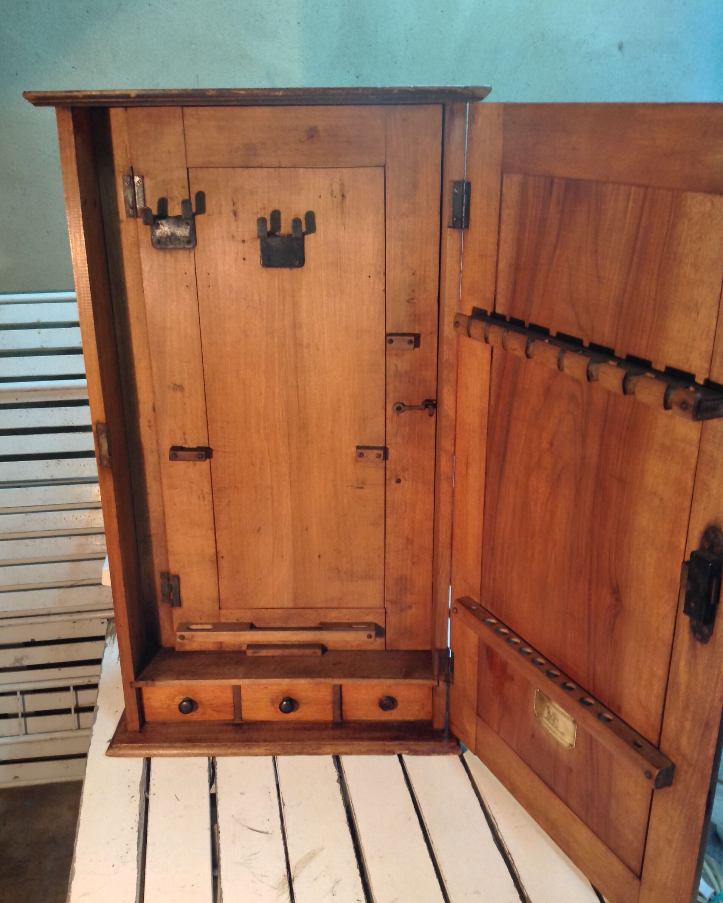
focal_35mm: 37
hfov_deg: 40.1
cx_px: 357
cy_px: 485
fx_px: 990
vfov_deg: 49.0
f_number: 2.4
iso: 125
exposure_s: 1/15
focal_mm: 4.28
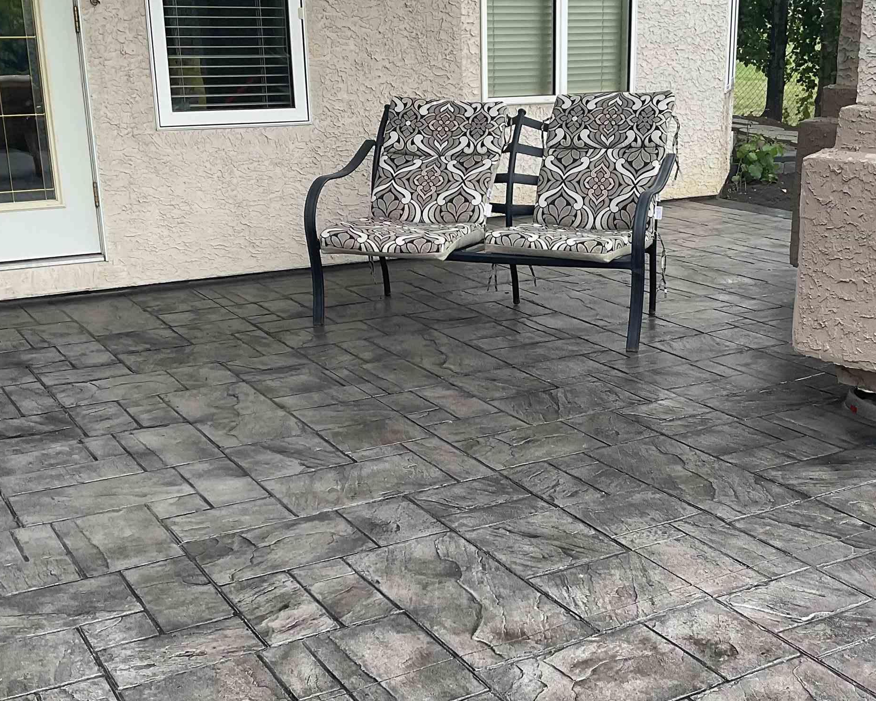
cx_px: 510
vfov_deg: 32.0
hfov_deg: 39.4
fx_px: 1219
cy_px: 408
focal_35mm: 47
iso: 32
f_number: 1.8
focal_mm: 3
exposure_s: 1/122
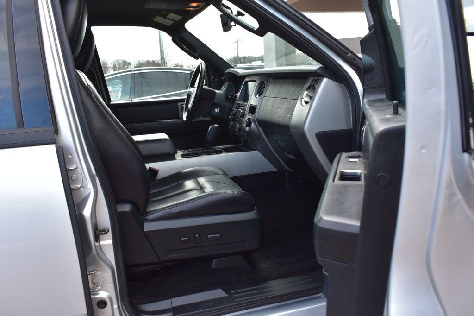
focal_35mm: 32
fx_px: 415
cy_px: 158
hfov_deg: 59.5
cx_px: 237
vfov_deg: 41.7
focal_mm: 21
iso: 400
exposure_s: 1/100
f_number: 9
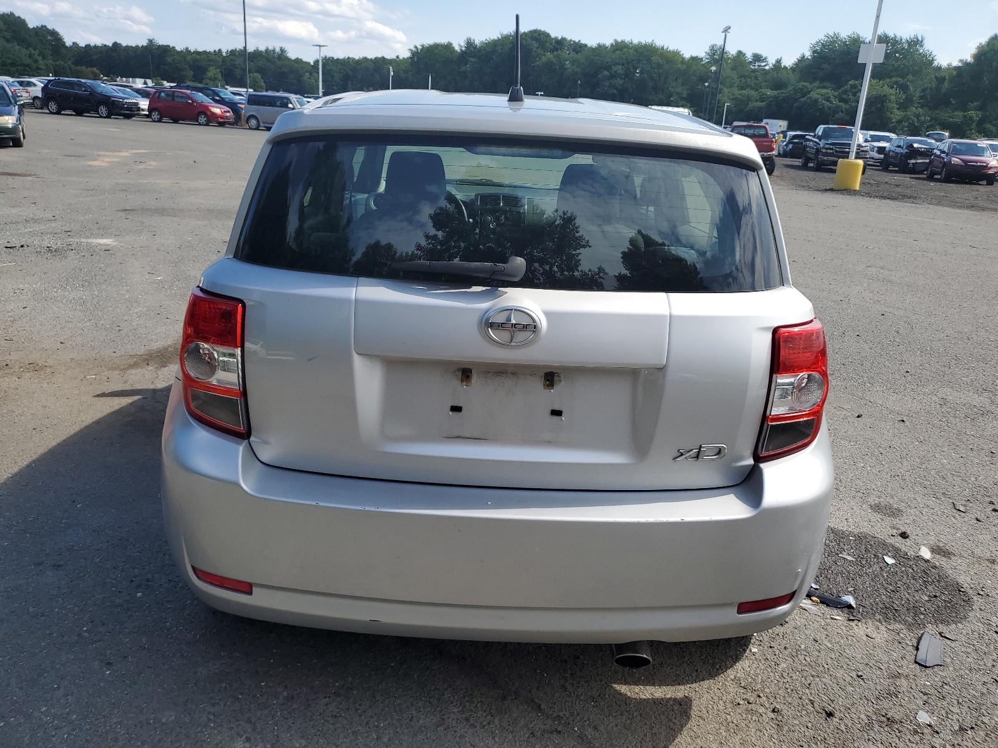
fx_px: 750
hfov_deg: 67.3
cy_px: 374
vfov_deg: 53.1
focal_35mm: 26
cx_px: 499
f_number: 1.5
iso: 50
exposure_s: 1/3333
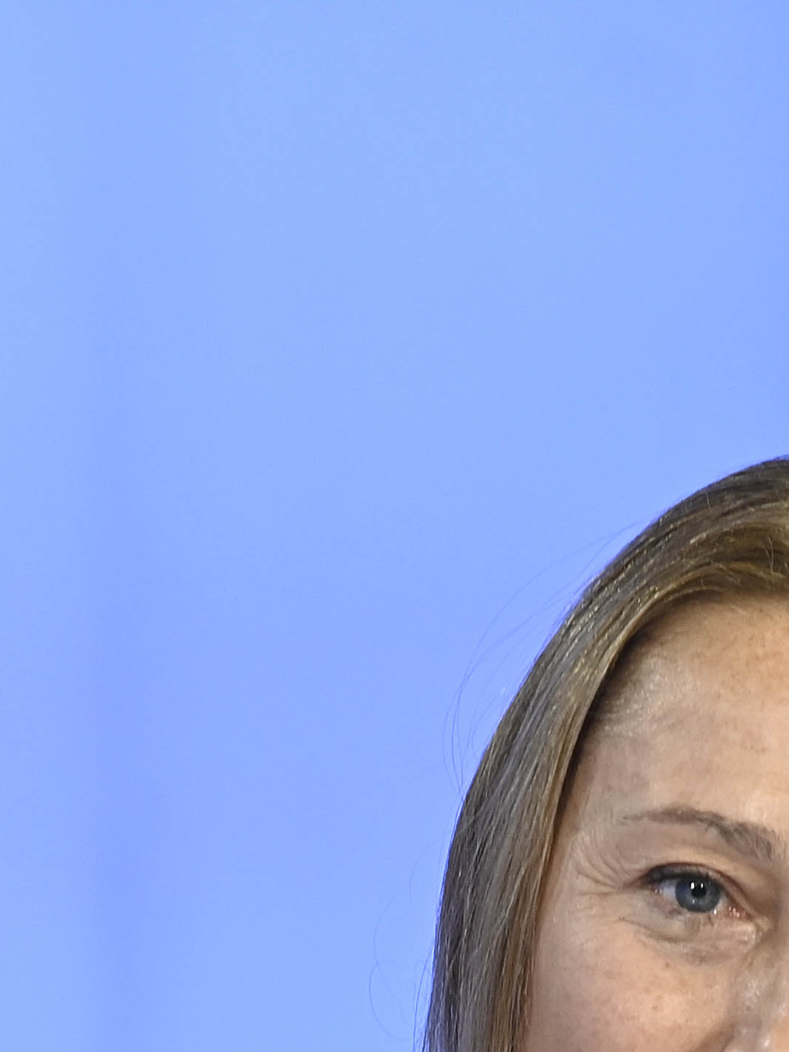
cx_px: 649
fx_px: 21601
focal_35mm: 711
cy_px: 1449
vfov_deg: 2.8
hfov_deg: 2.1
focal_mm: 175
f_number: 4
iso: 1000
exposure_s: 1/125
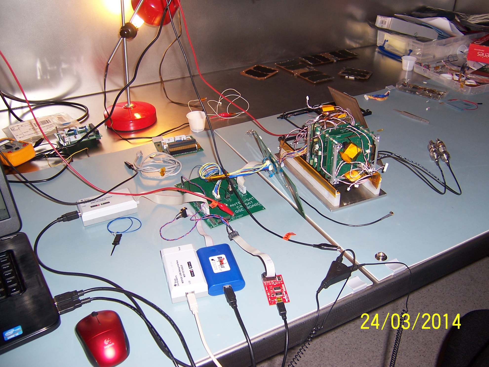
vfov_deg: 42.9
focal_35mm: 33
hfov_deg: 55.3
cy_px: 184
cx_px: 244
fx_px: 466
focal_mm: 5.5
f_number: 2.8
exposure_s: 1/60
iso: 80
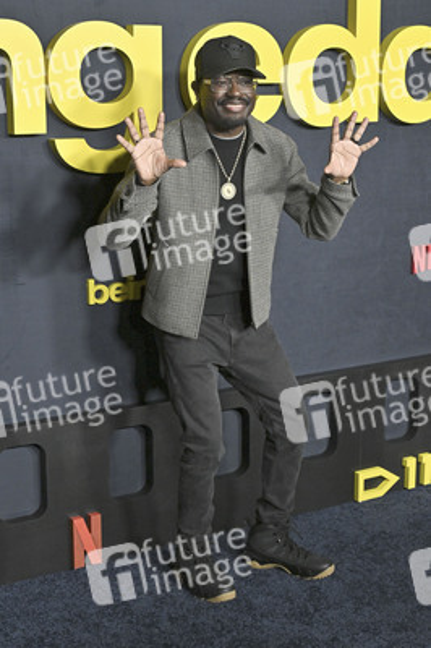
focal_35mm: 52
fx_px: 935
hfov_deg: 25.9
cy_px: 324
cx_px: 216
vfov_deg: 38.2
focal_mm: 52
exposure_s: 1/320
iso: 2500
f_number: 5.6
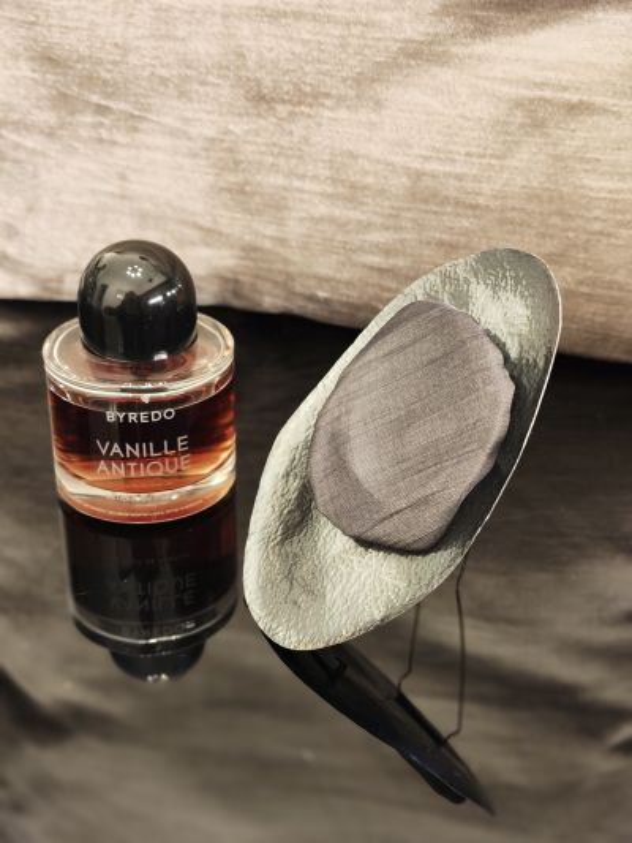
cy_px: 422
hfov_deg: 29.1
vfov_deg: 38.2
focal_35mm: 50
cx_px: 316
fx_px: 1217
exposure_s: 1/16.7
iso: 2963
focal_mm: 7.1
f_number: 2
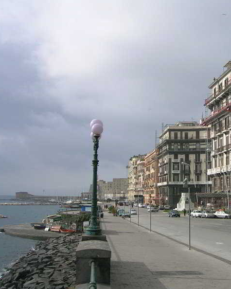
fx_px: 393
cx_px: 182
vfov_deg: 40.3
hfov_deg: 31.9
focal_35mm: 46
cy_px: 145
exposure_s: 1/636
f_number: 4.8
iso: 50
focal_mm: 5.4
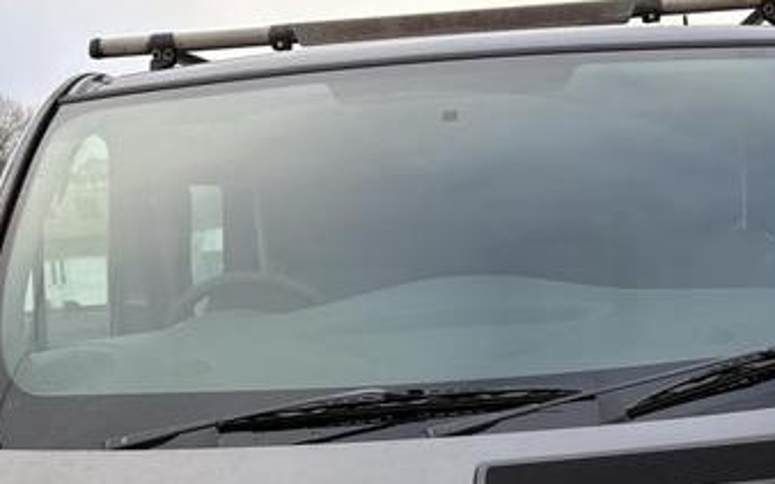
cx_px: 546
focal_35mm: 73
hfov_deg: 28.0
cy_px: 633
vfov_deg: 16.8
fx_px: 1541
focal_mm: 5.96
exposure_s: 1/459
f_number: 1.6
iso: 50
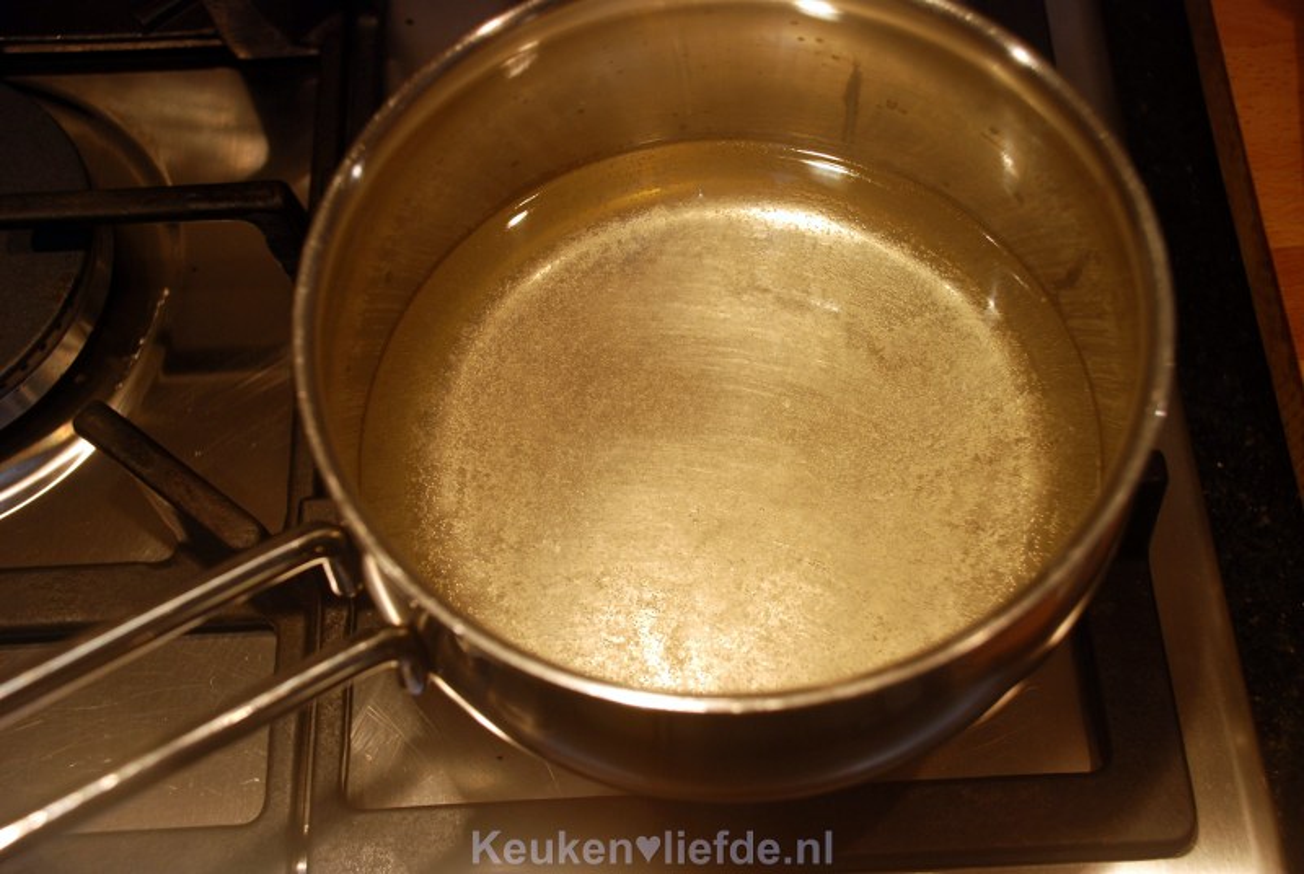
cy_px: 437
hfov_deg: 42.3
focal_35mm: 46
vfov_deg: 29.0
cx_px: 652
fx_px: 1687
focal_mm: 31
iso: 200
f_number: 4.2
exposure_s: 1/30
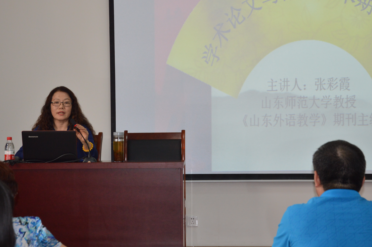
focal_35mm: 103
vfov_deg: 13.3
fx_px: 1063
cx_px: 185
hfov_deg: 19.8
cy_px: 101
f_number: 5
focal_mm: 52
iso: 640
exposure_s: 1/60
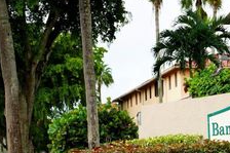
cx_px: 228
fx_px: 683
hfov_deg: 18.6
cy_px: 167
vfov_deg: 12.6
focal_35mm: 107
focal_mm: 48
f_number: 8
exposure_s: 1/100
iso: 100
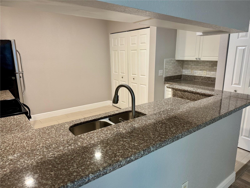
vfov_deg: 56.8
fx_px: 173
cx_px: 125
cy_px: 94
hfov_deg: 71.6
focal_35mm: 24
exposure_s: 1/60
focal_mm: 6.76
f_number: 1.78
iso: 160
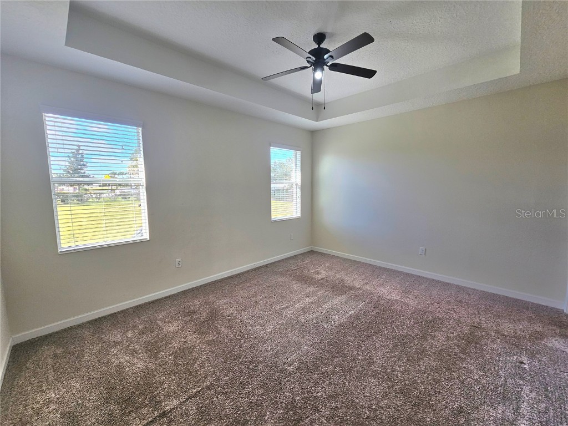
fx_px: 213
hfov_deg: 106.2
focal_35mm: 13
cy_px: 213
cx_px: 284
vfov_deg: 89.9
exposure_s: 1/208
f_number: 2.2
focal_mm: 2.2
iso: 100
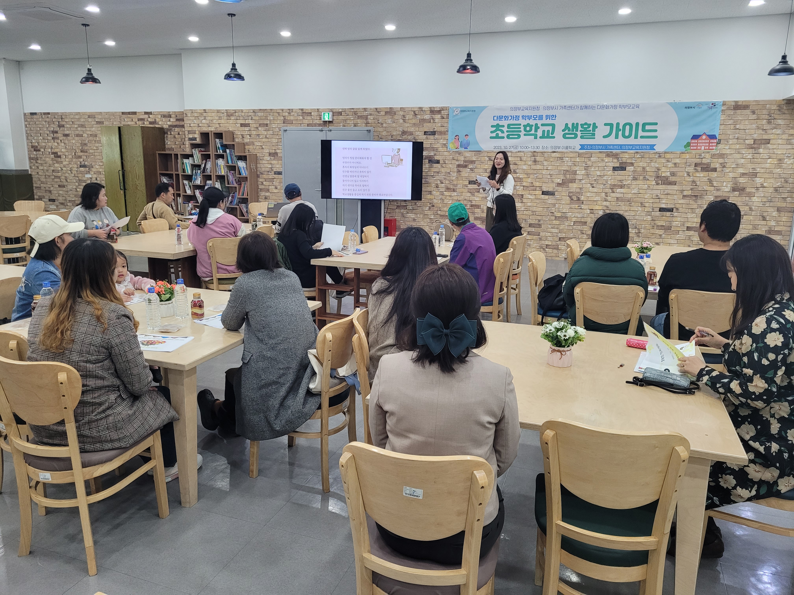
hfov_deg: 67.3
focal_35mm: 26
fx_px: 596
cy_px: 298
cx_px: 397
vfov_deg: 53.1
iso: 320
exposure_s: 1/120
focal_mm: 5.4
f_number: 1.8
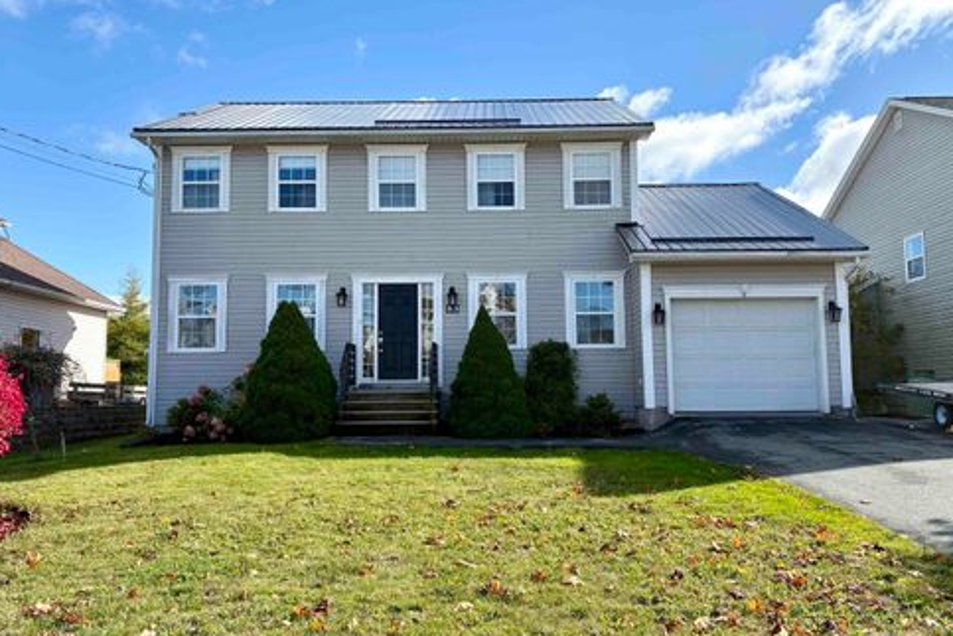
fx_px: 741
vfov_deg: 46.4
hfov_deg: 65.5
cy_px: 317
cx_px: 481
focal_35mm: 28
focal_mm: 5.96
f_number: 1.6
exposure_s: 1/3279
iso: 64
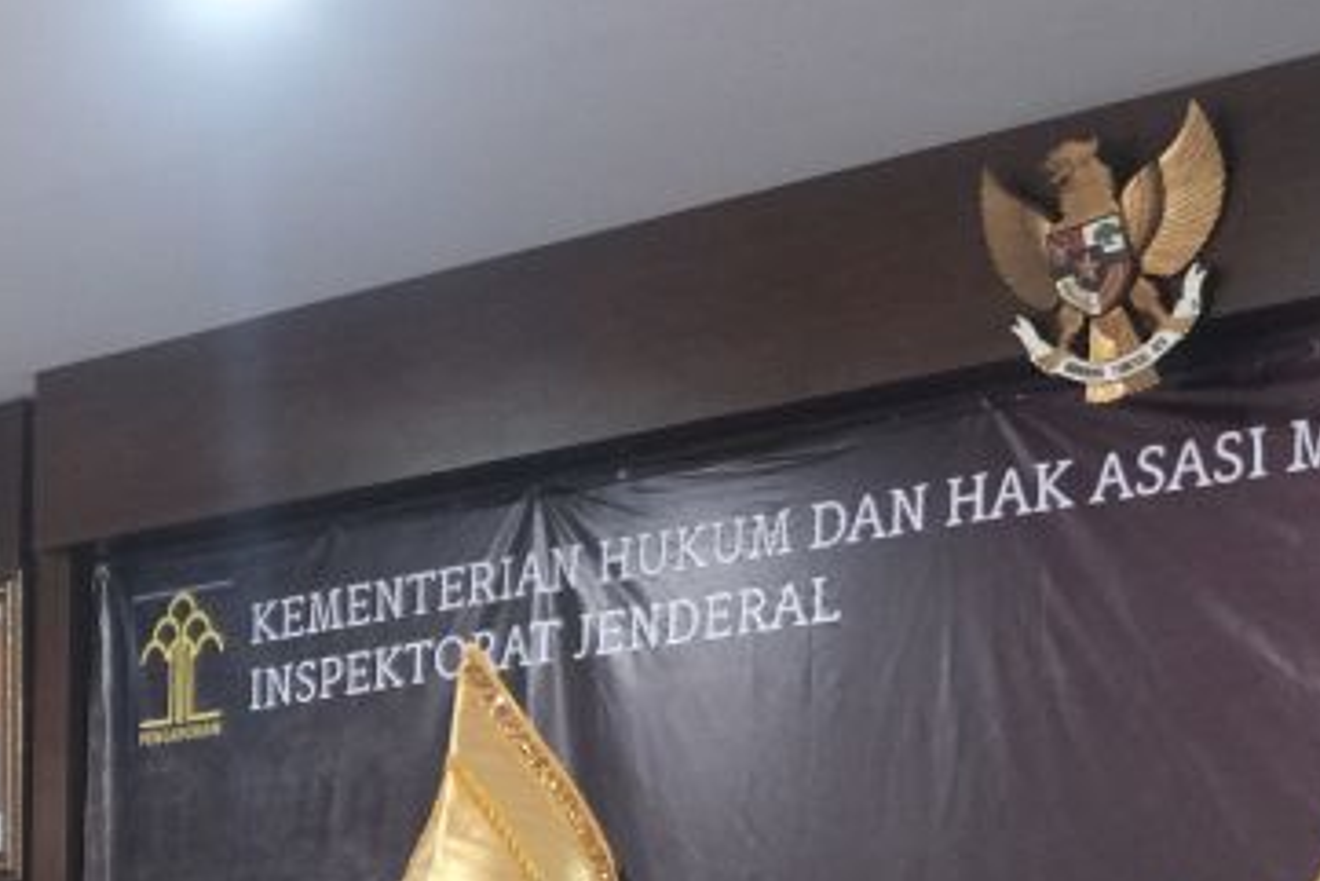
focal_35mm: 121
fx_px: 4438
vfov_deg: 10.9
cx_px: -636
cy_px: 1356
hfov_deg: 15.6
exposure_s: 1/30
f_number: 2.8
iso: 1600
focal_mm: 18.8
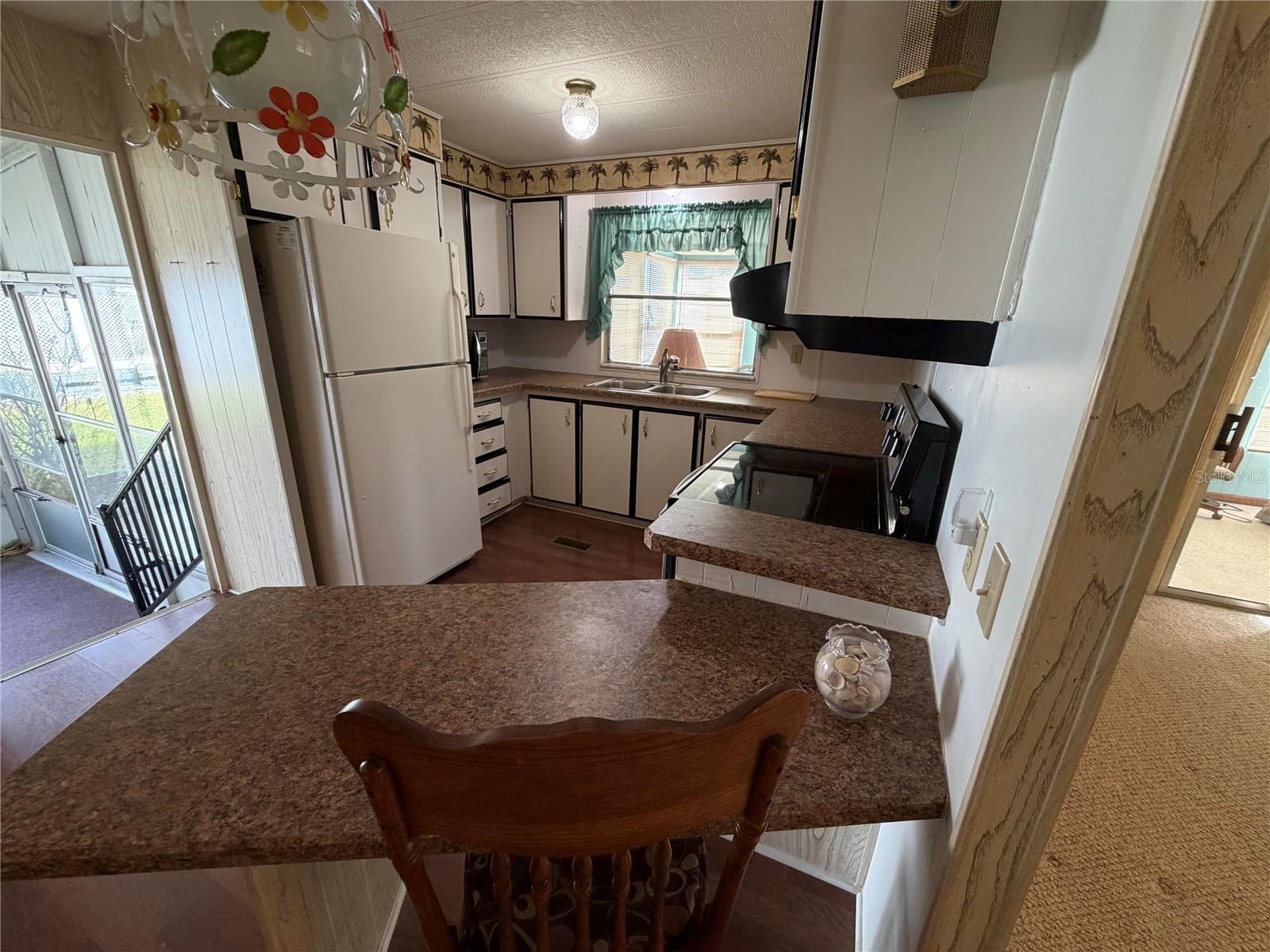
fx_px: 514
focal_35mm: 14
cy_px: 476
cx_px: 635
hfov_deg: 102.1
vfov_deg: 85.7
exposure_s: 1/60
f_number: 2.2
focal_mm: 2.22
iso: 200
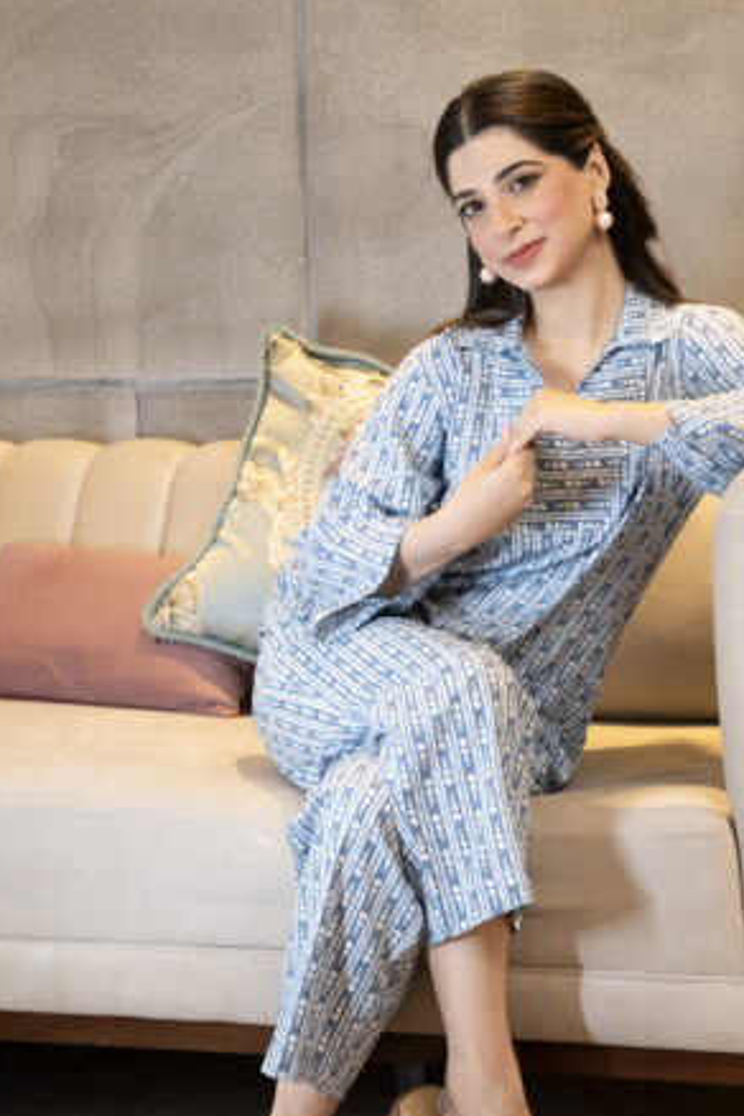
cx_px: 545
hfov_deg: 15.0
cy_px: 608
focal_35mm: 91
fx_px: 2821
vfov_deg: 22.4
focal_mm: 59
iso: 200
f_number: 4.5
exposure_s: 1/100
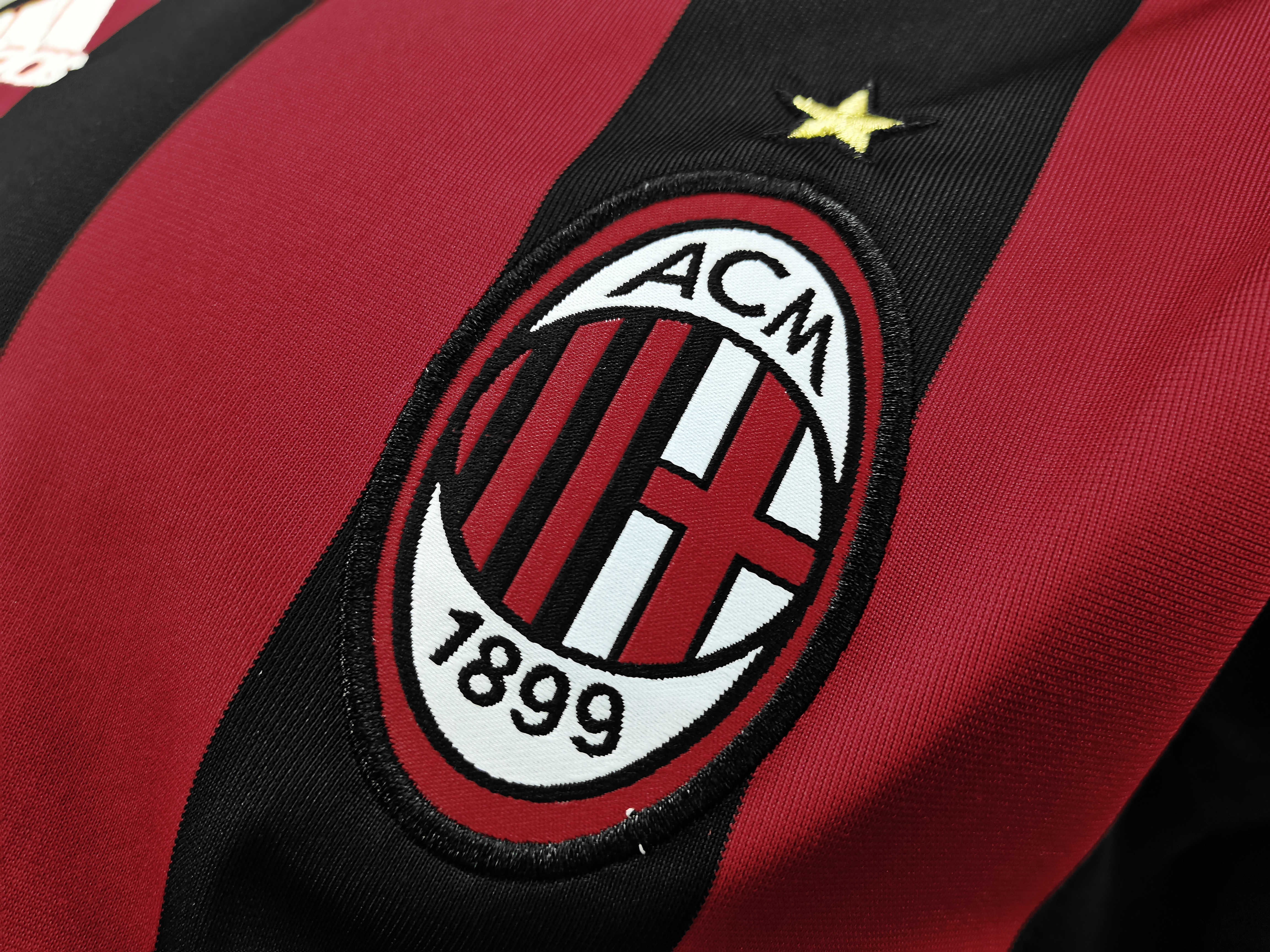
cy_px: 476
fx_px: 954
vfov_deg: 53.1
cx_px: 635
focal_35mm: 26
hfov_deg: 67.3
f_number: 1.8
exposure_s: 1/100
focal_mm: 5.58
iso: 400
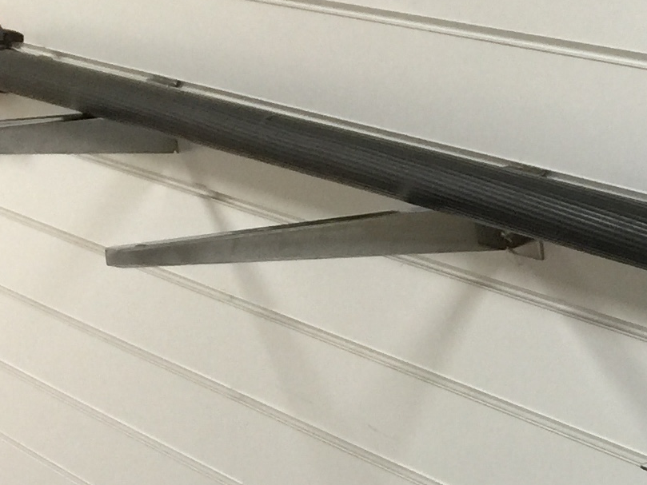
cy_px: 413
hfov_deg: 15.2
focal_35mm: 117
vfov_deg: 12.6
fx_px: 2187
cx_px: 1056
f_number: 2.2
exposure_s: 1/17
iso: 40
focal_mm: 4.15
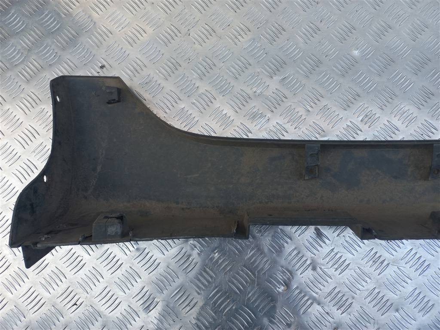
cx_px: 220
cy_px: 165
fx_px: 318
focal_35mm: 25
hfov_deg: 69.4
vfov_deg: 54.9
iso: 32
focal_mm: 4.6
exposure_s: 1/50
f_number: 1.8
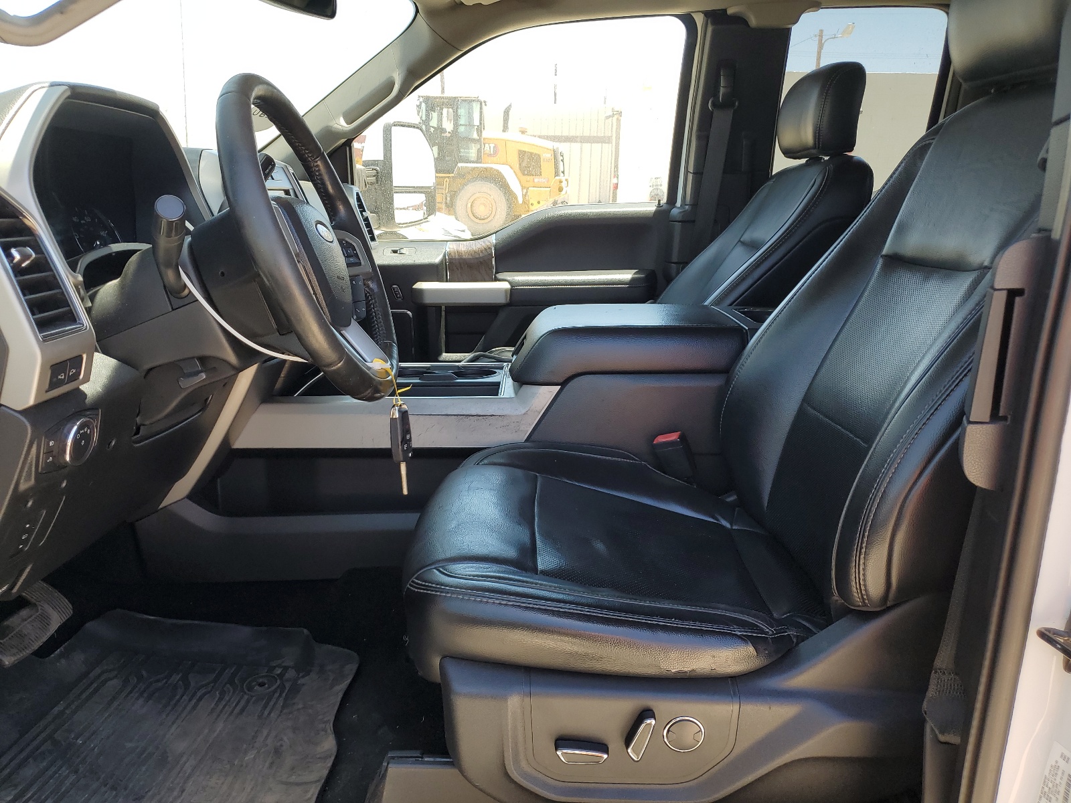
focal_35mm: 26
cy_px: 402
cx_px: 536
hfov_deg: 67.3
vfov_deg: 53.1
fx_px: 804
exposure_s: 1/357
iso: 50
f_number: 1.5
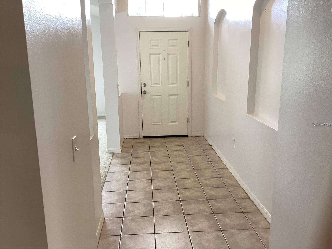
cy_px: 124
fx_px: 297
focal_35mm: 31
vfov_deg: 45.4
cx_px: 166
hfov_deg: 58.4
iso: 80
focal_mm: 3.3
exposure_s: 1/60
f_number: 2.4
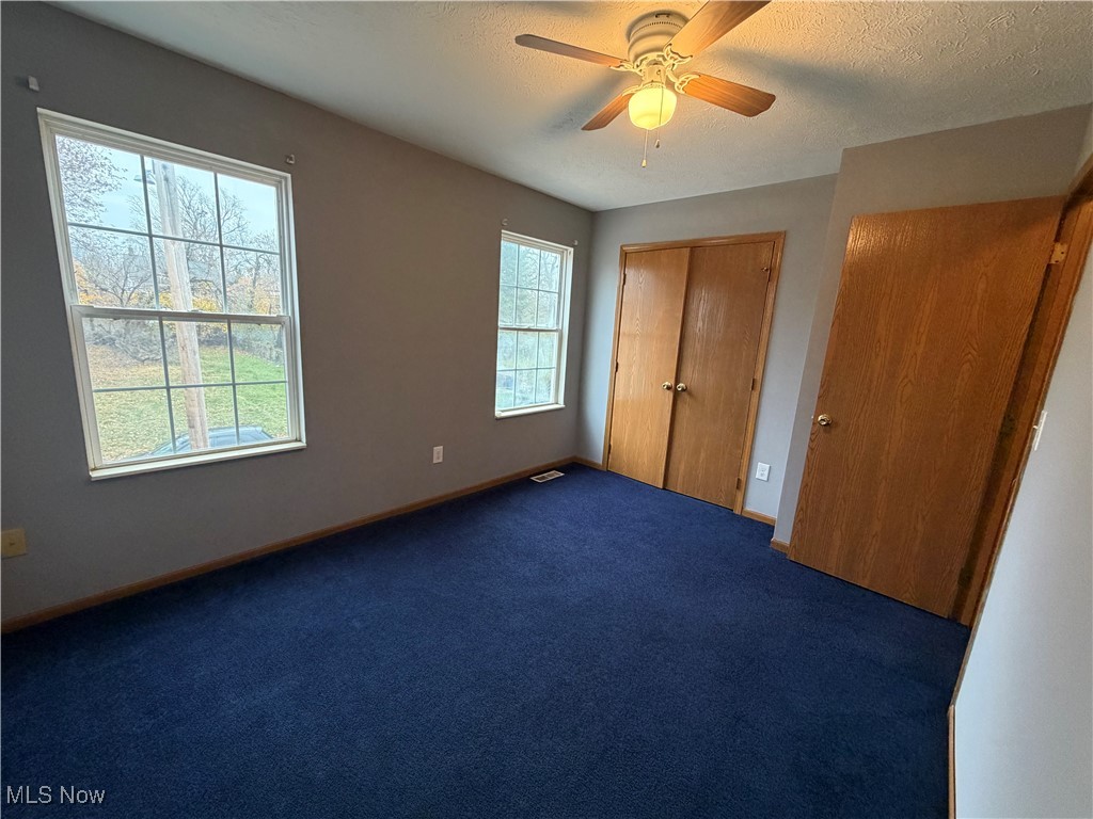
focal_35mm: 14
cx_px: 546
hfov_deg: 102.1
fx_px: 442
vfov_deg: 85.7
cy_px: 410
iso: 320
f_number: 2.2
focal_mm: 2.22
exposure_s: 1/60
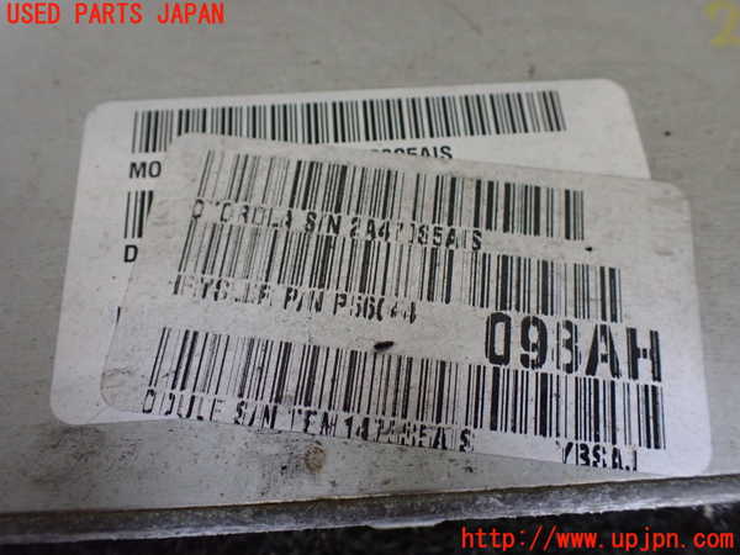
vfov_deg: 46.8
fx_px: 641
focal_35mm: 30
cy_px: 278
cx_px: 370
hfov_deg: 60.0
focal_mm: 5.4
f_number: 2.3
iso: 800
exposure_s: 1/80
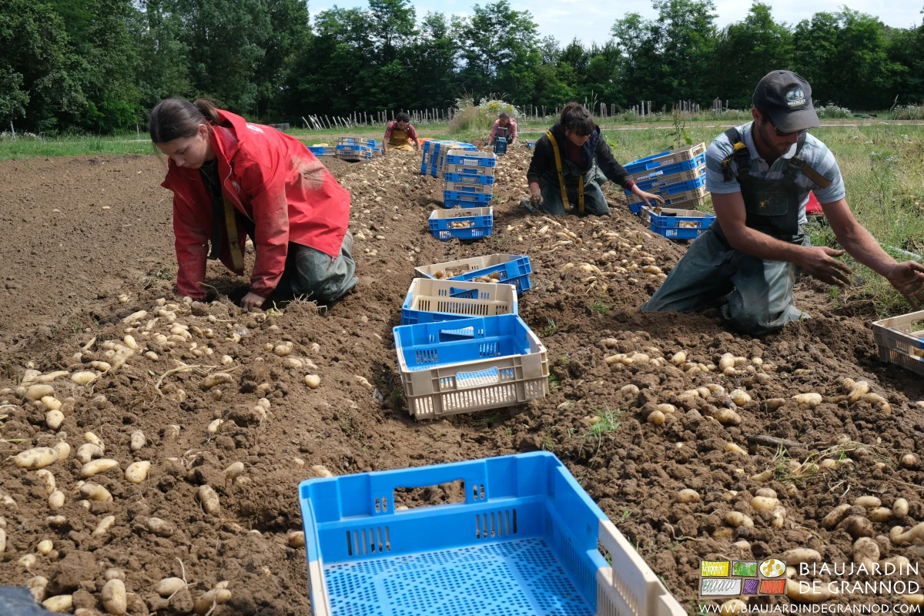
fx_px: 1078
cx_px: 462
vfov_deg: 31.9
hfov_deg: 46.4
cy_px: 308
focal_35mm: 42
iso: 250
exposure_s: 1/250
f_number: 8
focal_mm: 27.7
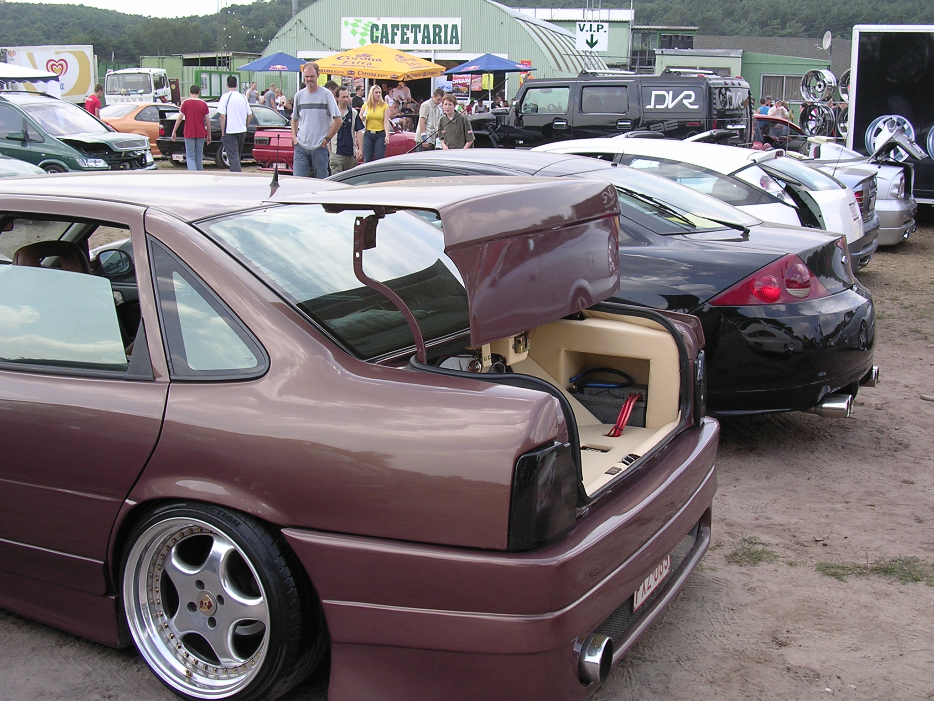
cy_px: 350
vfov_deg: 33.6
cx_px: 467
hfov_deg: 43.9
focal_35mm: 43
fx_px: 1160
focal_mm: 6.6
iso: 100
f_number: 3
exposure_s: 1/301
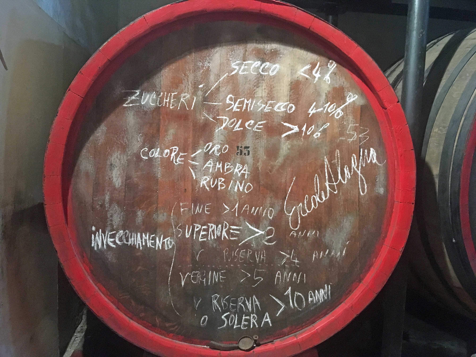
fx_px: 399
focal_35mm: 29
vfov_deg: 48.2
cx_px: 238
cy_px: 178
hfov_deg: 61.7
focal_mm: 4.15
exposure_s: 1/17
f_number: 2.2
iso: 320
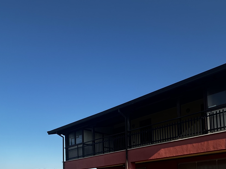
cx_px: 136
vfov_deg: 36.4
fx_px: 222
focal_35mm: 34
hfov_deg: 53.6
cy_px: 179
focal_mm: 2.22
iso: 40
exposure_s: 1/924
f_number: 2.2
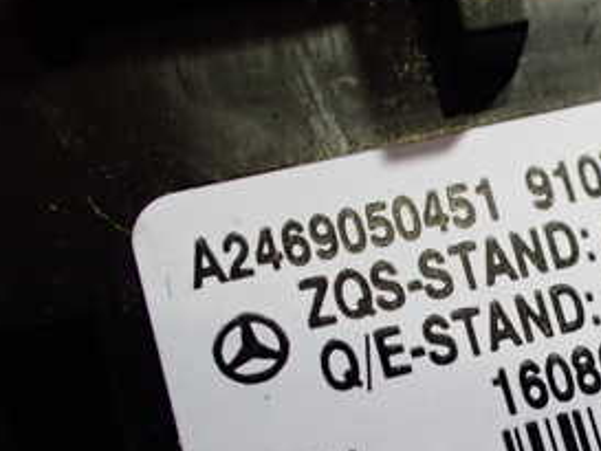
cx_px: 520
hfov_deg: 28.4
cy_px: 356
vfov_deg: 22.0
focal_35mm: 66
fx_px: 1146
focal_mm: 5.4
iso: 400
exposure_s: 1/125
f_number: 2.3
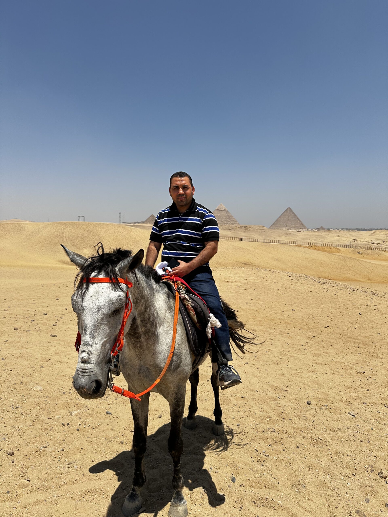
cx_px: 194
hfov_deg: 56.8
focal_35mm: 24
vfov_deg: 71.6
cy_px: 258
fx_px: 359
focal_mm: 6.86
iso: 80
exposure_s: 1/7576
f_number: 1.78
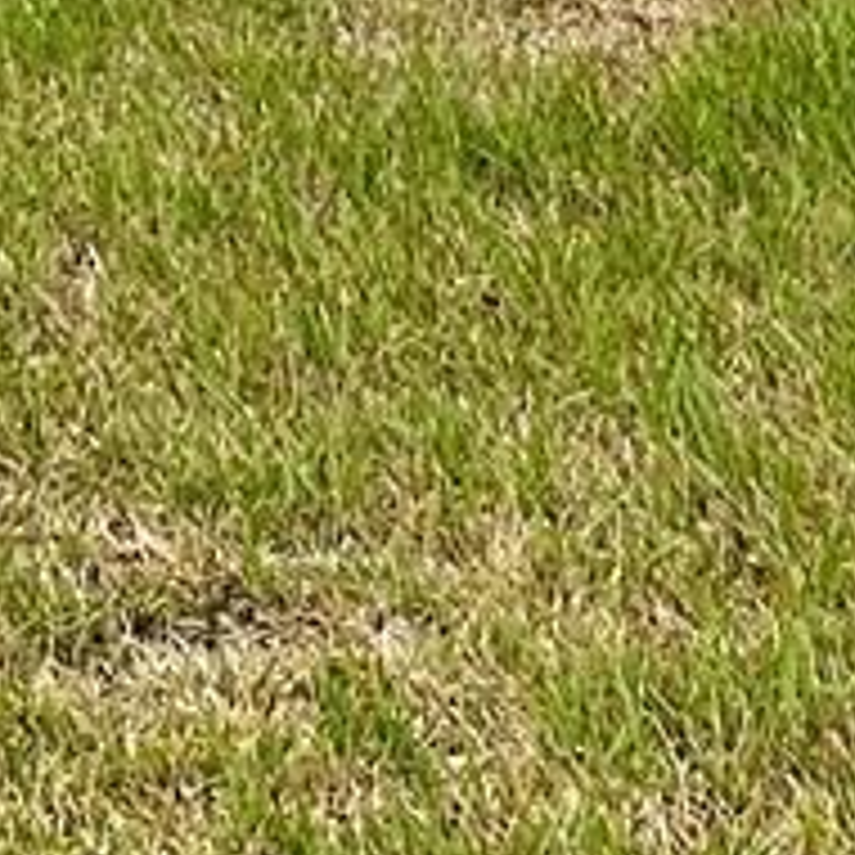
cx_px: -117
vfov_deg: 13.8
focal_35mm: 104
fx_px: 2906
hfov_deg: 16.2
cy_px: -945
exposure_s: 1/1916
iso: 40
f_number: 2.2
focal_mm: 2.22
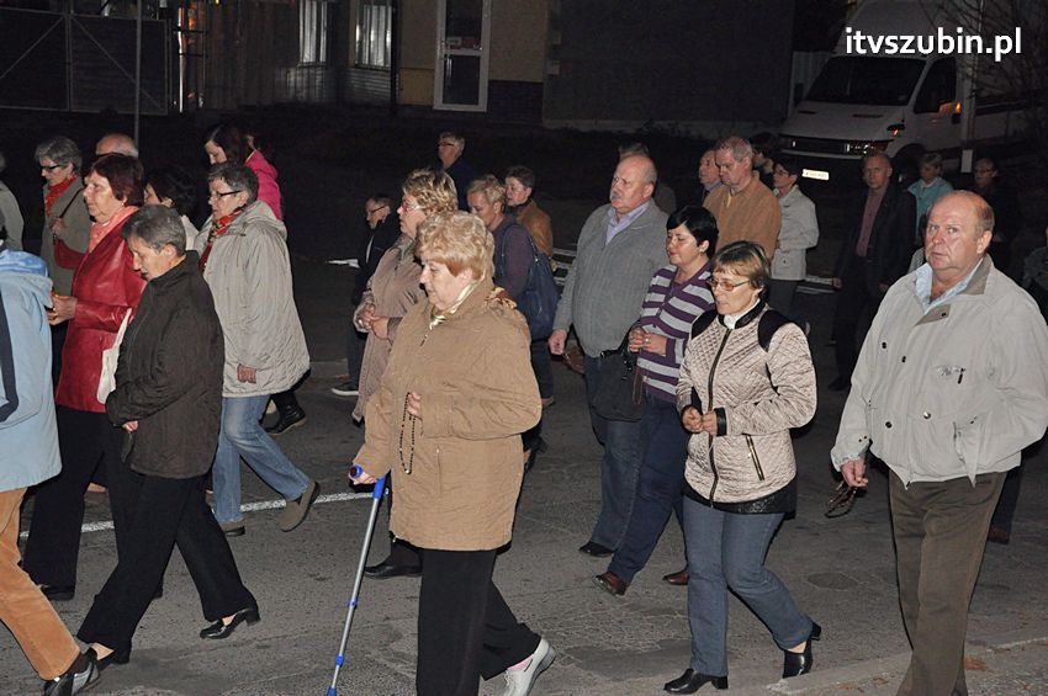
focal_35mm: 60
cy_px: 348
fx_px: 1745
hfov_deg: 33.4
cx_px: 524
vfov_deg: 22.6
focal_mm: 40
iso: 2000
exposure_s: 1/60
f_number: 5
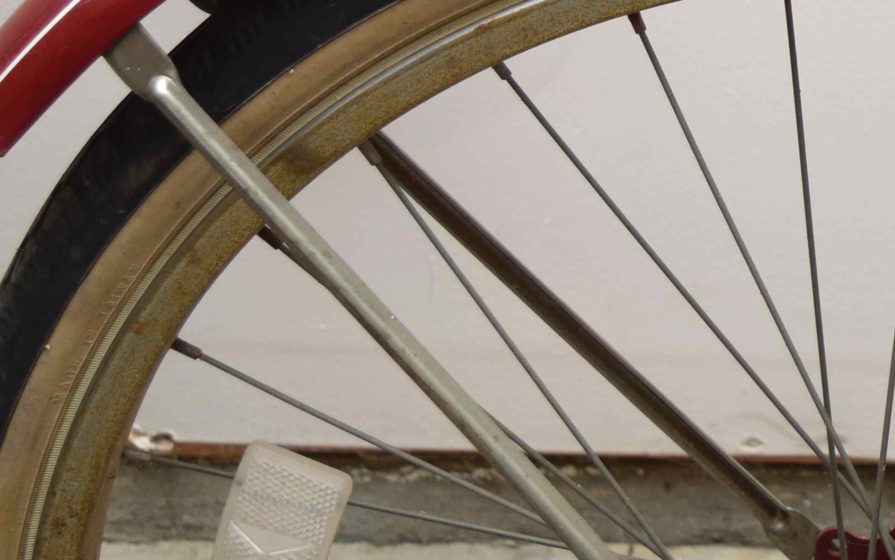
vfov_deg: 10.4
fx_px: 2976
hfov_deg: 16.2
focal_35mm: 122
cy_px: -280
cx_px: 1182
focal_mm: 26
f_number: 4
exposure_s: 1/60
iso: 100
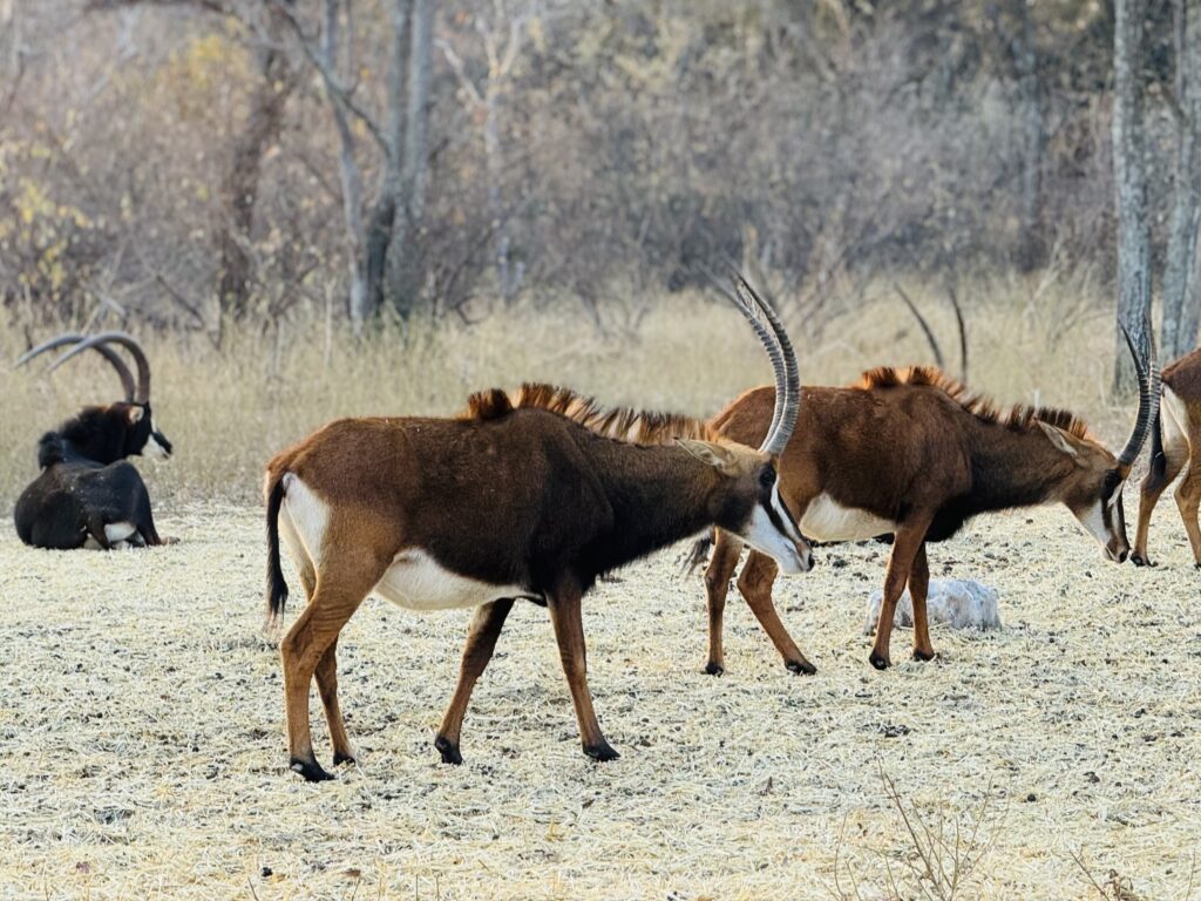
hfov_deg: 16.4
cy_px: 450
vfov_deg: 12.3
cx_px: 600
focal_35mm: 120
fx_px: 4163
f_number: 2.8
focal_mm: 15.66
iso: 50
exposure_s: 1/99
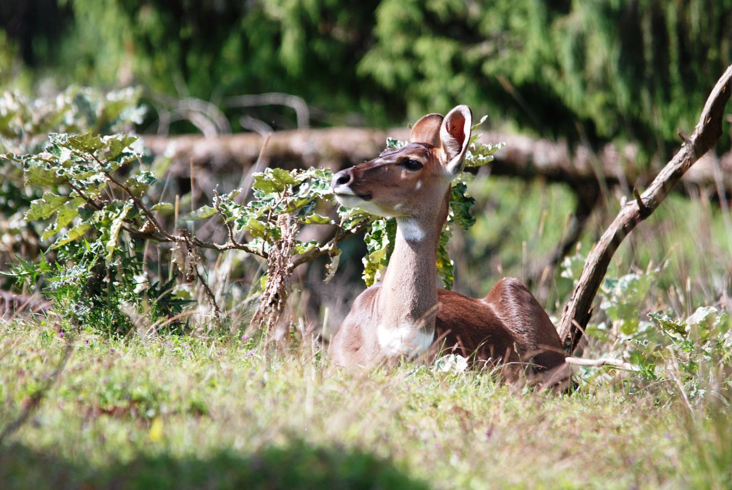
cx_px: 366
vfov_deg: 1.8
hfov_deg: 2.7
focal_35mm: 750
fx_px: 15268
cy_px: 245
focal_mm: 500
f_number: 6.3
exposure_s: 1/400
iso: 400
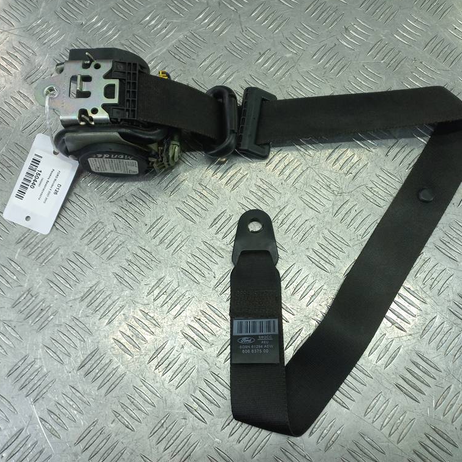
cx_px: 256
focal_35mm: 30
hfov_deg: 53.9
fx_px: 453
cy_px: 227
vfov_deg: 54.0
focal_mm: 4.6
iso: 50
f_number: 1.8
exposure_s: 1/50
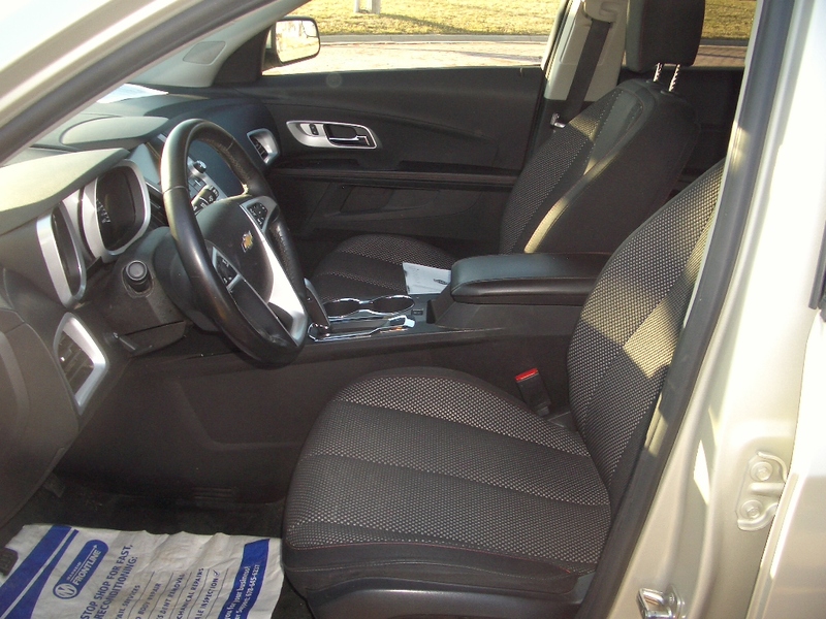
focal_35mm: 35
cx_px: 413
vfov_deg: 40.7
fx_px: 835
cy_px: 310
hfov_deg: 52.6
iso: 100
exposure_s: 1/60
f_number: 2.6
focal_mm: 5.8
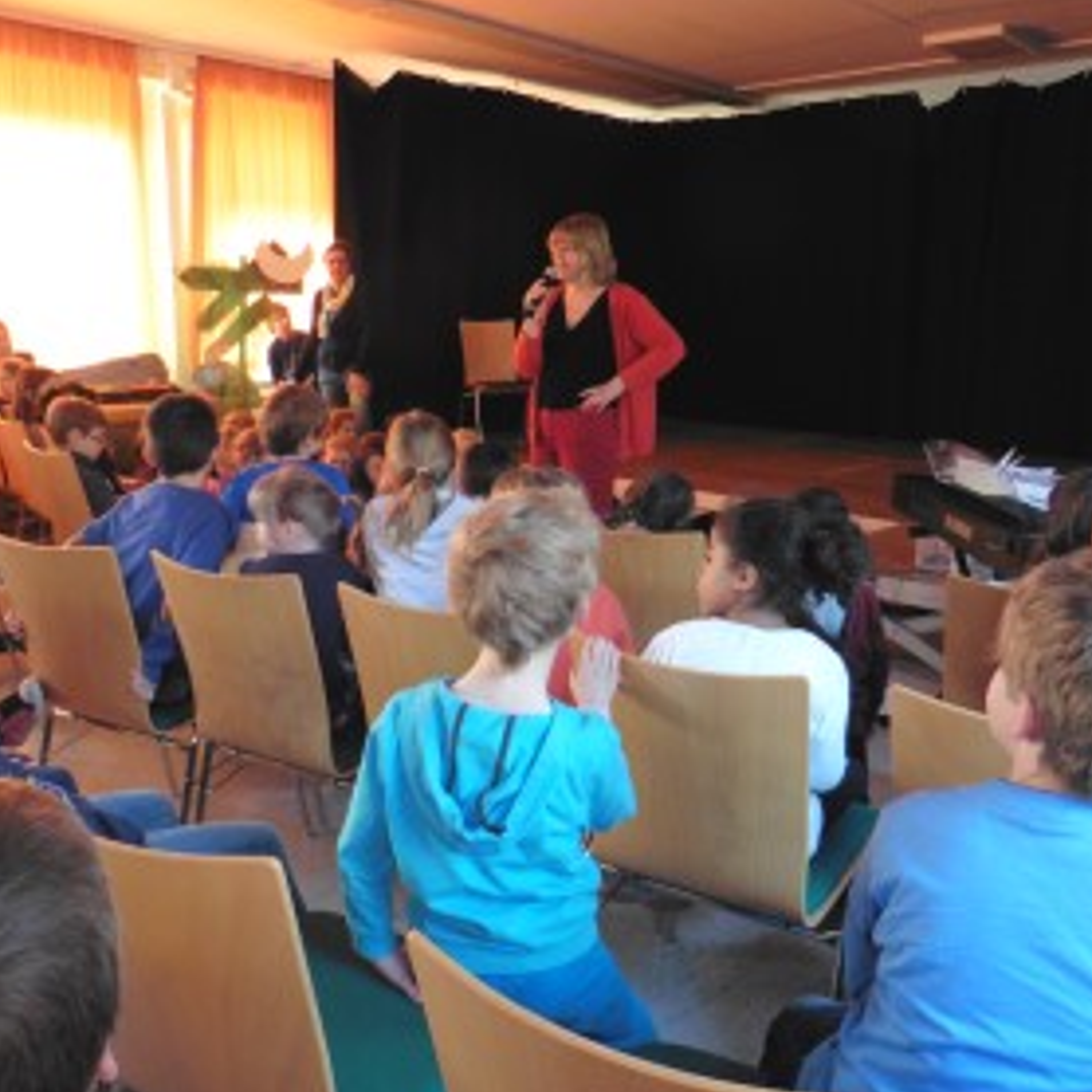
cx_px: 581
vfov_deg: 55.6
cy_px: 552
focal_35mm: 29
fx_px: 1035
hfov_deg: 55.6
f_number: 3.3
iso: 400
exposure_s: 1/40
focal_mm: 4.3
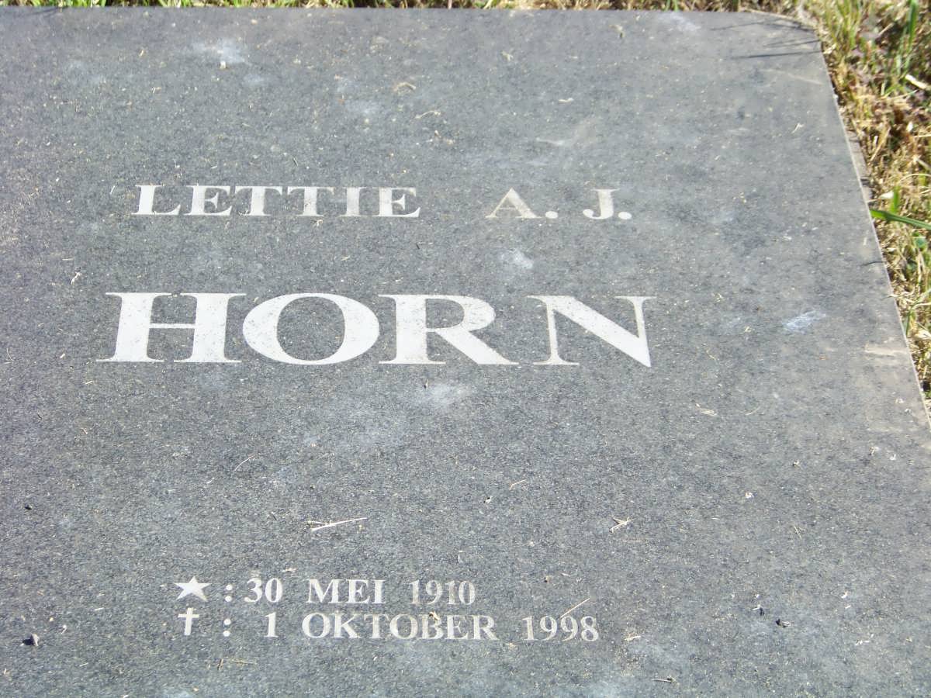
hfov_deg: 18.5
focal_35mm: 106
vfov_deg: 14.0
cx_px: 466
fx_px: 2851
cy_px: 349
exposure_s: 1/400
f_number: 3.2
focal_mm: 17.6
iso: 64
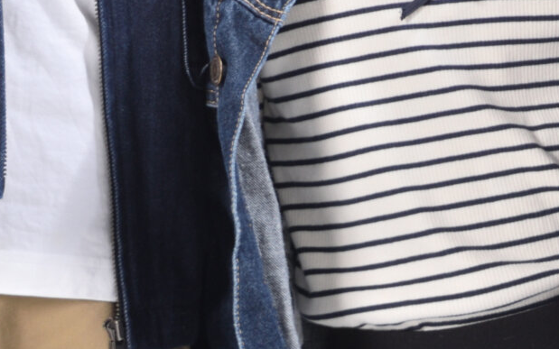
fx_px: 6292
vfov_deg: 3.1
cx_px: 310
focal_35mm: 413
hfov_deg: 5.1
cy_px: -530
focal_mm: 98
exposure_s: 1/160
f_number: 8
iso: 200
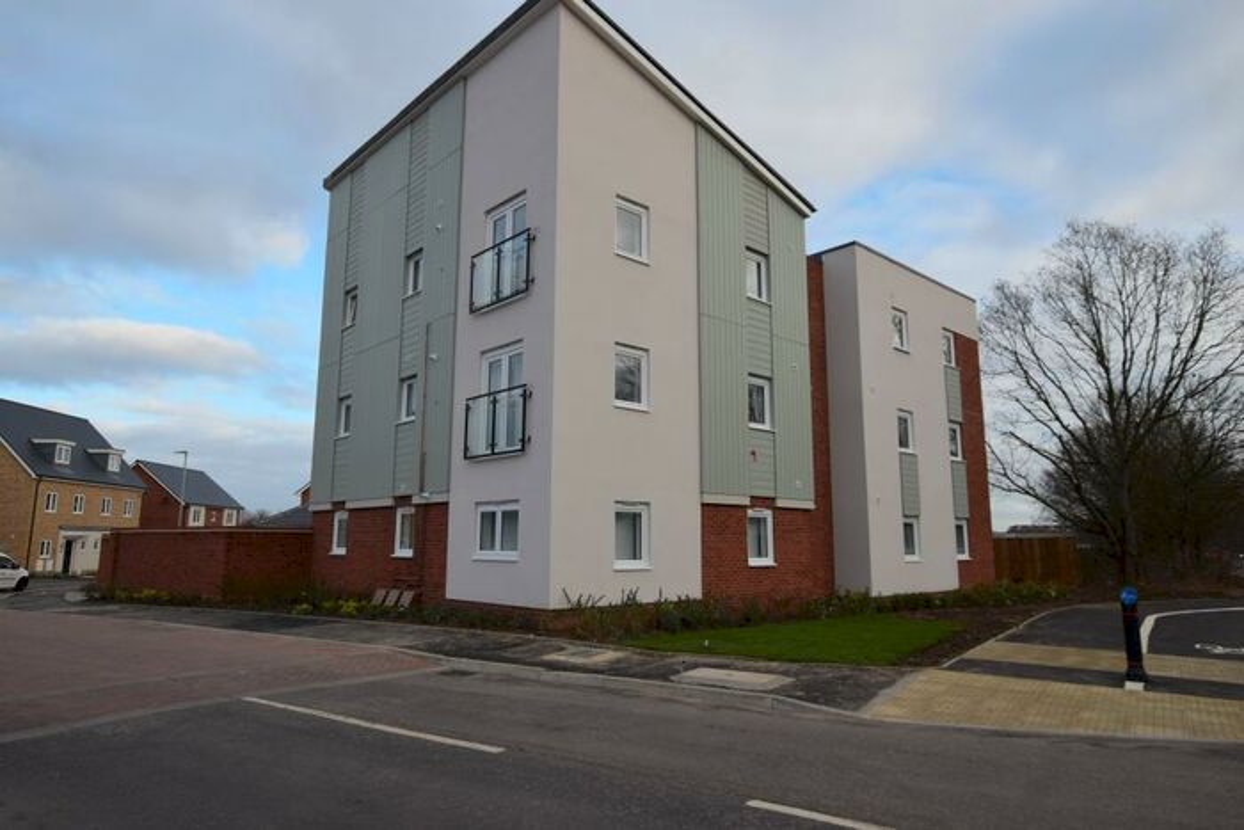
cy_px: 415
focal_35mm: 21
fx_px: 726
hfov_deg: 81.2
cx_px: 622
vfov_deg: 59.5
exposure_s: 1/250
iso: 200
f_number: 7.1
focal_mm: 14
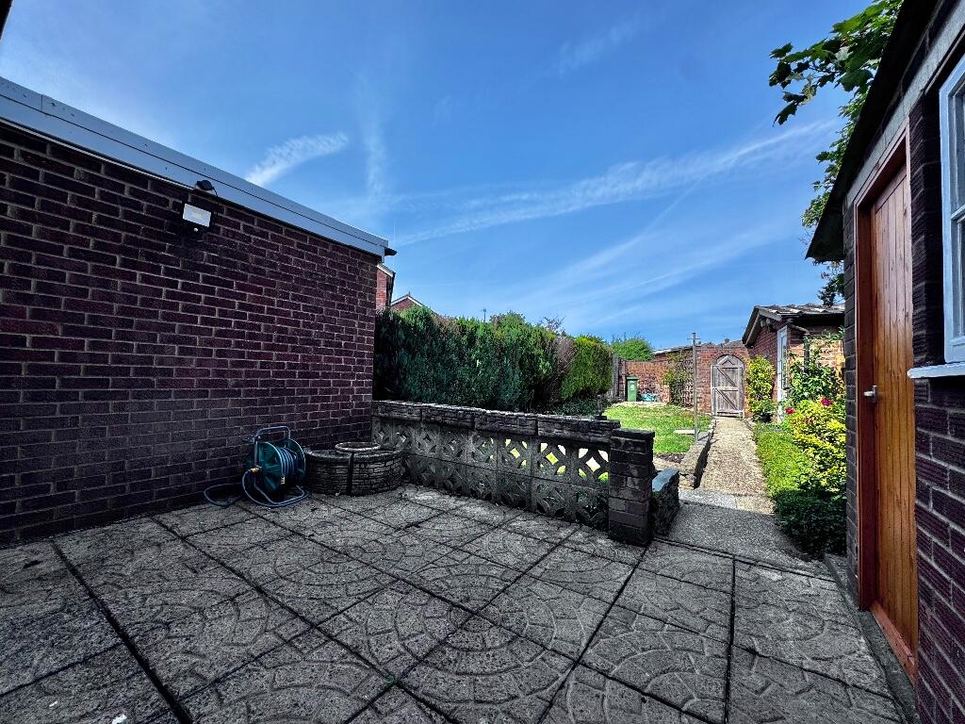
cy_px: 362
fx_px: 390
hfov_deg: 102.1
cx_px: 482
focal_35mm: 14
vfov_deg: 85.7
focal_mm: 2.22
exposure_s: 1/1395
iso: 40
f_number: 2.2
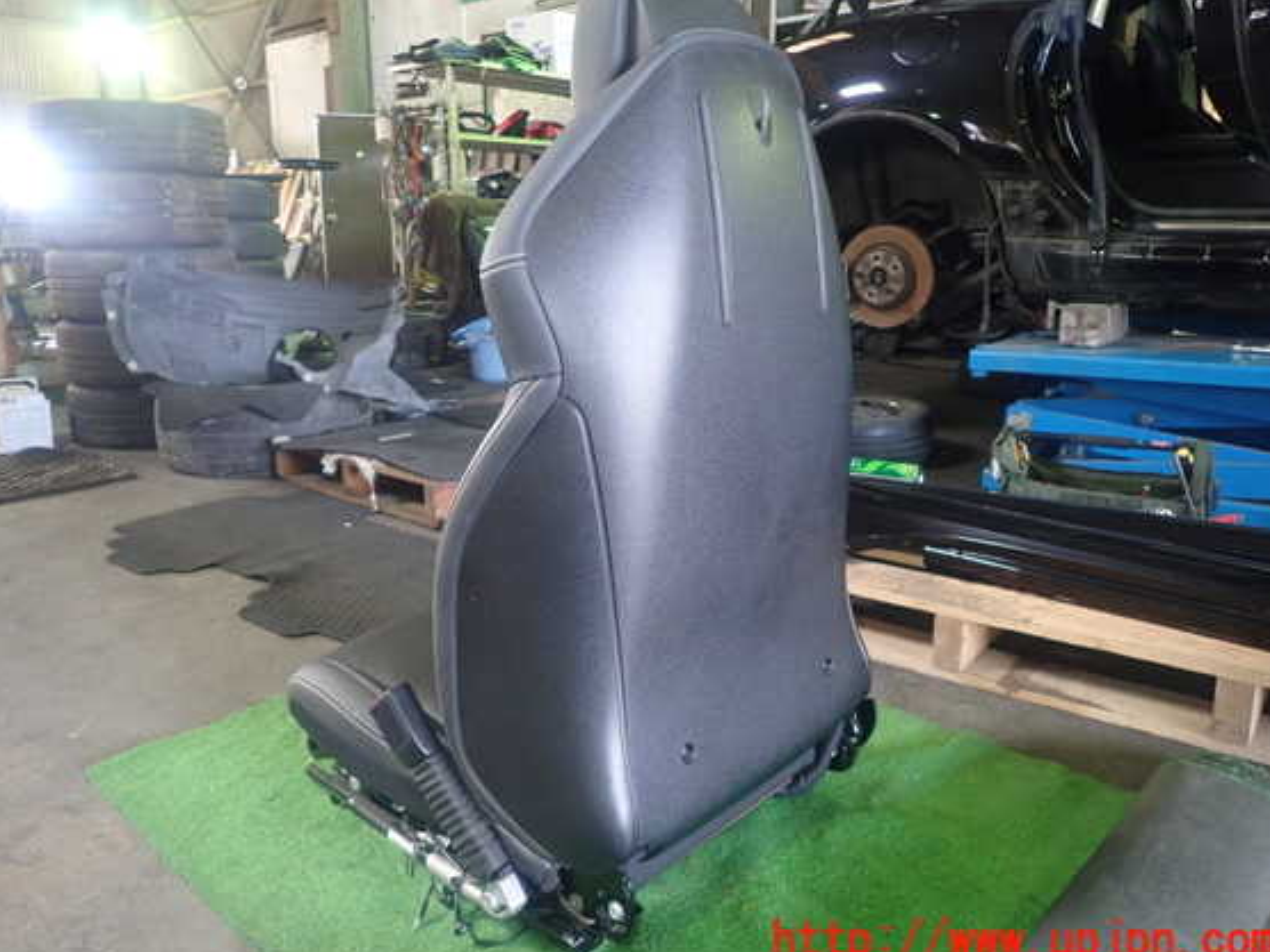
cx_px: 603
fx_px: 991
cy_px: 457
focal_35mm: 27
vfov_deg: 51.3
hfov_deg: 65.3
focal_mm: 4.5
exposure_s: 1/30
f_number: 2
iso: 320
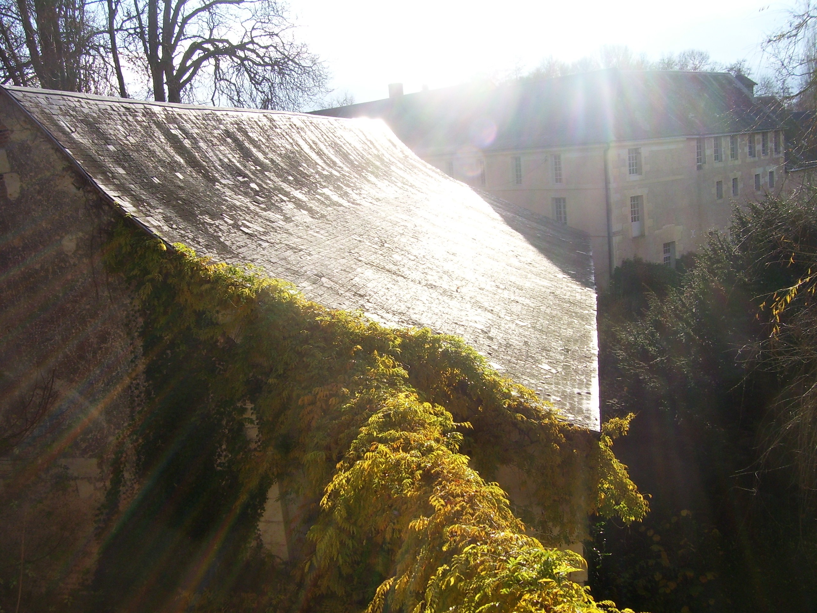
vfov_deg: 41.8
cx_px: 408
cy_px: 306
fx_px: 802
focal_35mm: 34
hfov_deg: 54.0
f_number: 4.8
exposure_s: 1/350
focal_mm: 5.6
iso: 80
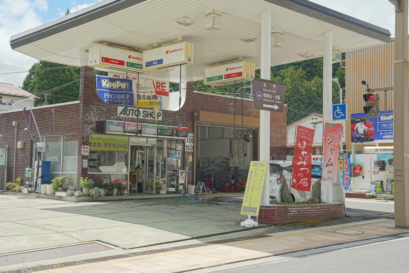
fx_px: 568
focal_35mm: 50
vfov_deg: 27.0
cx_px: 204
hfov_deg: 39.6
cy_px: 136
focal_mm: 50
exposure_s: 1/50
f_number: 8
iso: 100
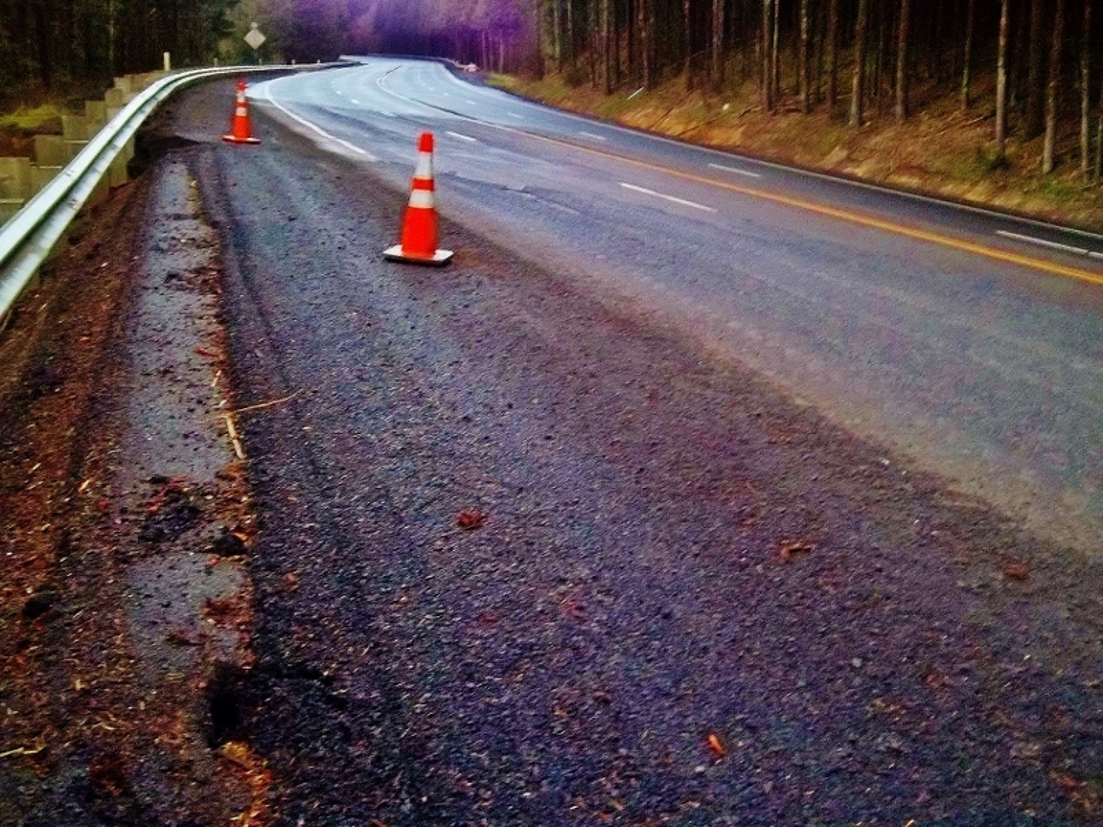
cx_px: 552
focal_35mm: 35
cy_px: 414
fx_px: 1115
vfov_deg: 40.7
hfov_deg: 52.6
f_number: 3.86
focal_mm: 6.17
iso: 320
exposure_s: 1/8
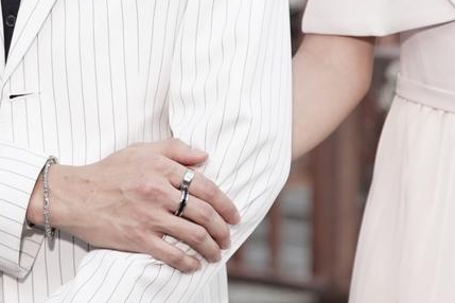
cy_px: -106
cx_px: 183
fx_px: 3716
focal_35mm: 294
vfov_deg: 4.7
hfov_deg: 7.0
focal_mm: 70
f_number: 2.8
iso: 400
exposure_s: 1/800
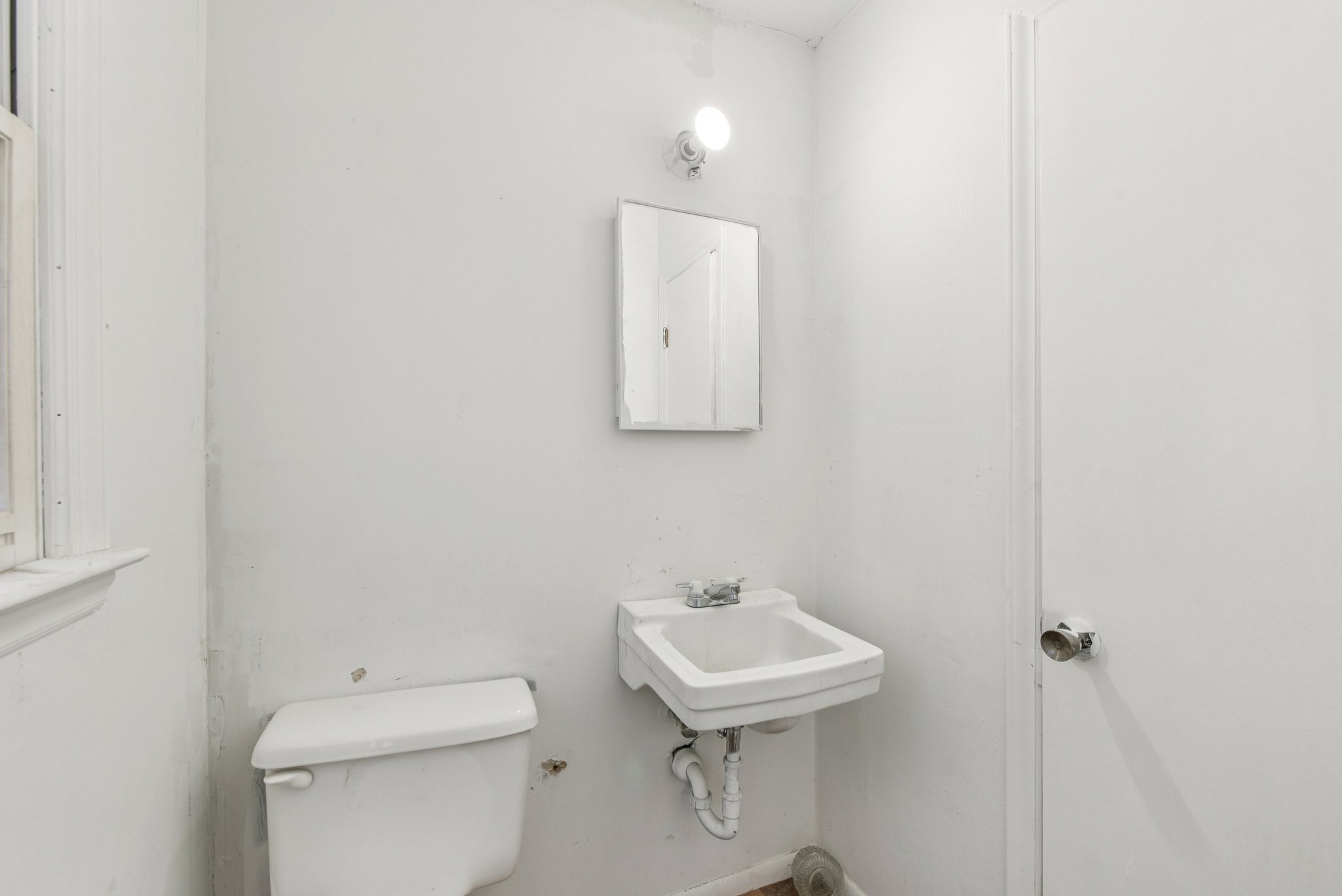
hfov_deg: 104.2
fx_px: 522
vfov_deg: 81.3
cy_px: 448
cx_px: 671
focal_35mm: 14
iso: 200
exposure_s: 1/13
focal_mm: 14
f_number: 8
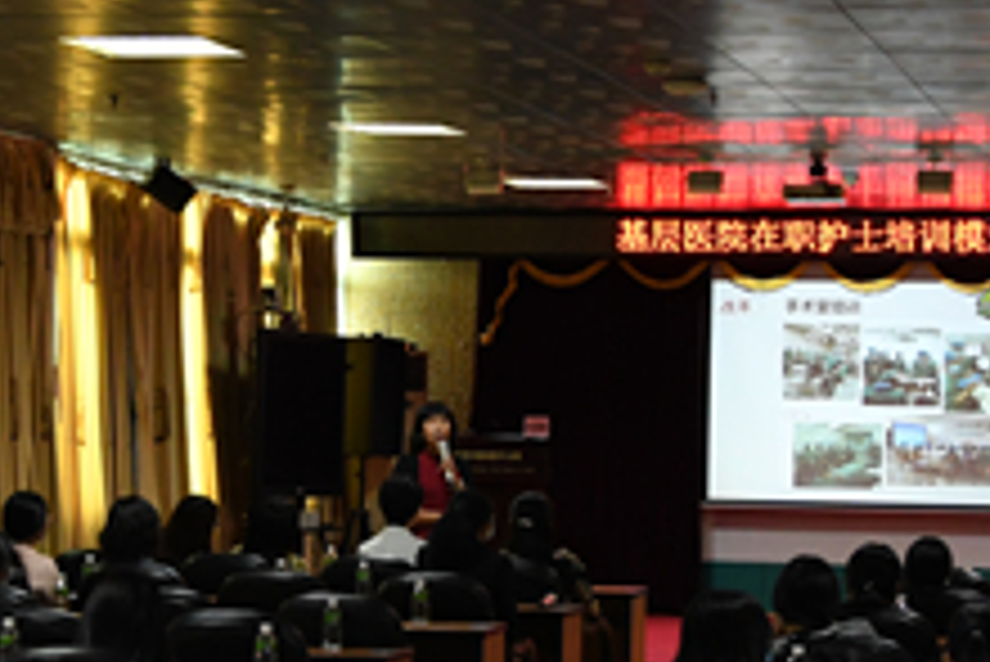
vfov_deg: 11.7
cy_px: 367
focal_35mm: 117
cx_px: 544
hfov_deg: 17.5
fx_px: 3219
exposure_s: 1/60
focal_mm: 29
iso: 2000
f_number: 4
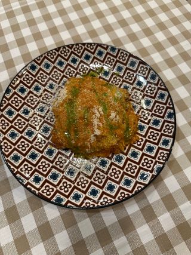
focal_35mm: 24
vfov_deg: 71.6
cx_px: 96
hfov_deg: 56.8
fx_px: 177
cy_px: 128
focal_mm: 6.86
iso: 320
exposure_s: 1/50
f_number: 1.78
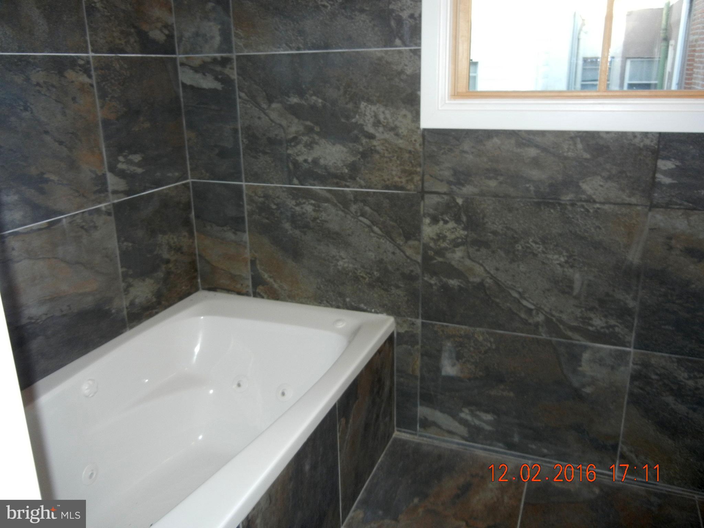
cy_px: 264
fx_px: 610
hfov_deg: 60.0
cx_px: 352
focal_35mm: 30
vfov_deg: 46.8
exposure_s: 1/30
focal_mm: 5.4
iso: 200
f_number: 3.5
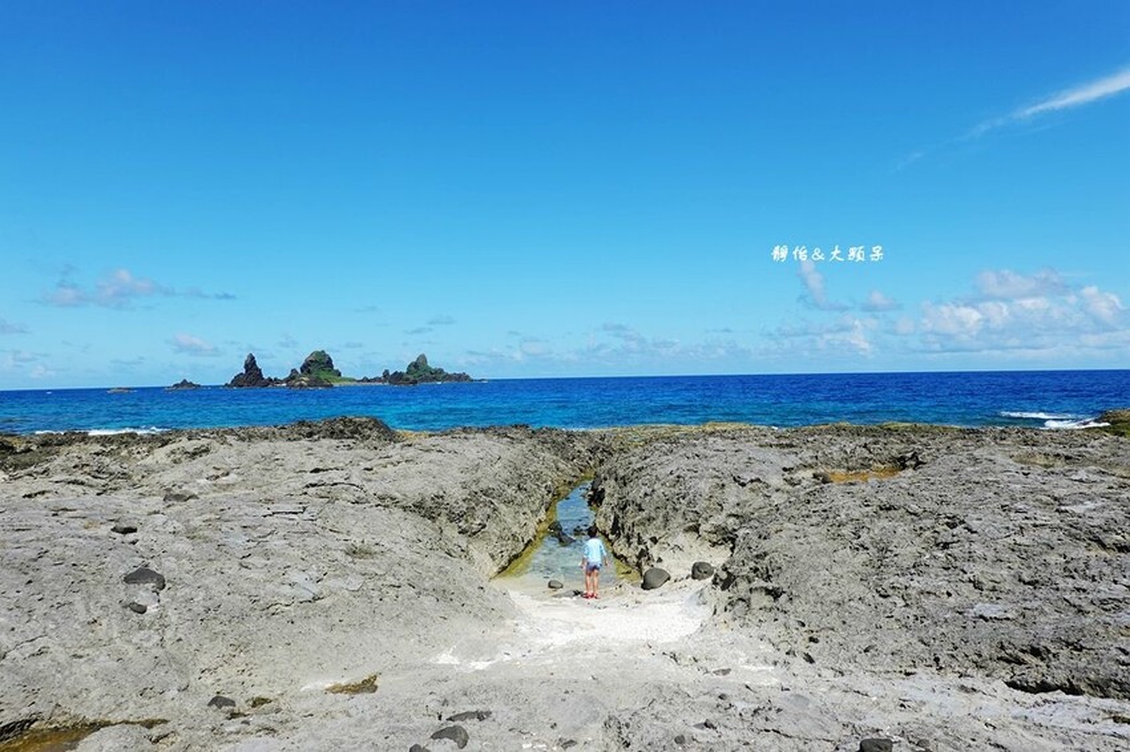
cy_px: 376
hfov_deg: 73.8
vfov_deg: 53.1
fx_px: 753
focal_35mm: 24
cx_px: 565
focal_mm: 9
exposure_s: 1/640
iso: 125
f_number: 5.6
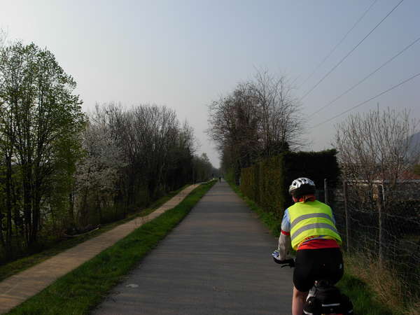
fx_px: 461
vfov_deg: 37.7
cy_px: 158
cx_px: 210
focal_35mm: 38
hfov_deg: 49.0
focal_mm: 6.3
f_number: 4.9
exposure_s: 1/767
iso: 79
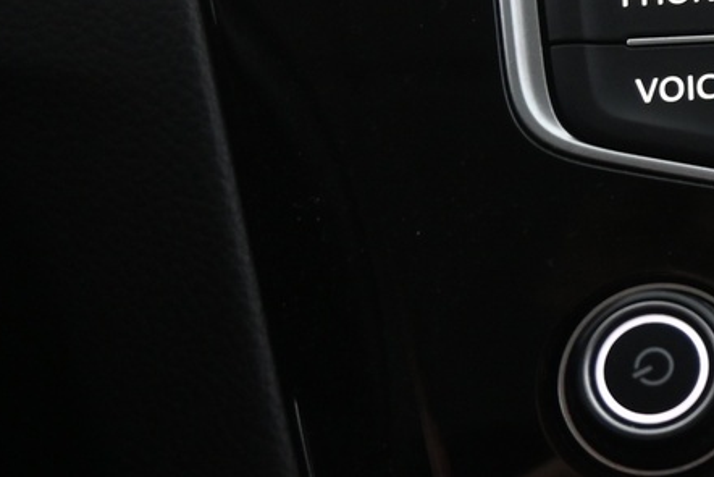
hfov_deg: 18.7
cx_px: 1233
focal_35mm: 88
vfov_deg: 15.4
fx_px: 1746
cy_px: 70
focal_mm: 16
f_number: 3.5
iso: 900
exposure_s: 1/25
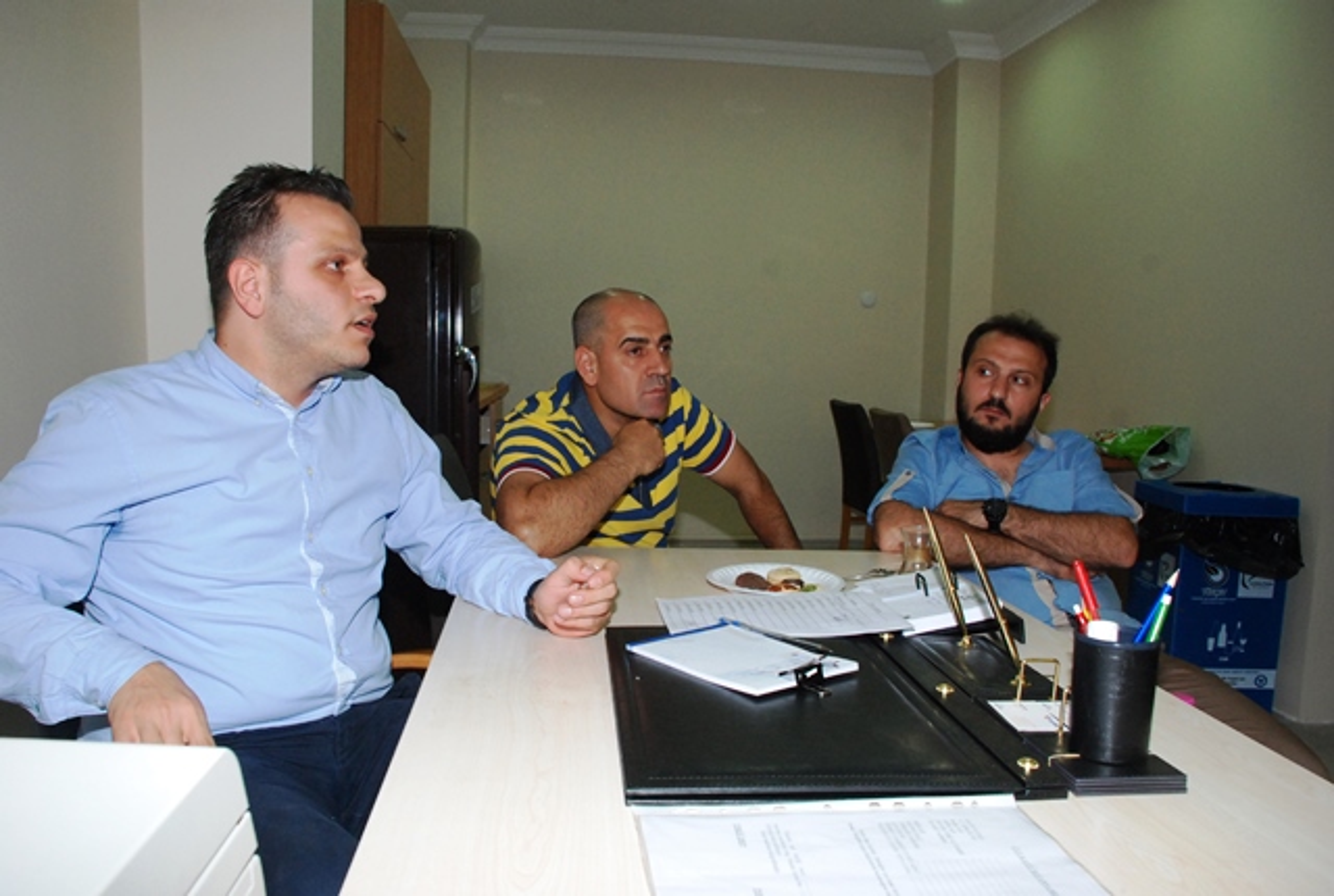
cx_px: 667
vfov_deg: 48.2
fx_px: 1003
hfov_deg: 67.3
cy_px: 448
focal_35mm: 27
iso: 1000
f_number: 7.1
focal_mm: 18
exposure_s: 1/60
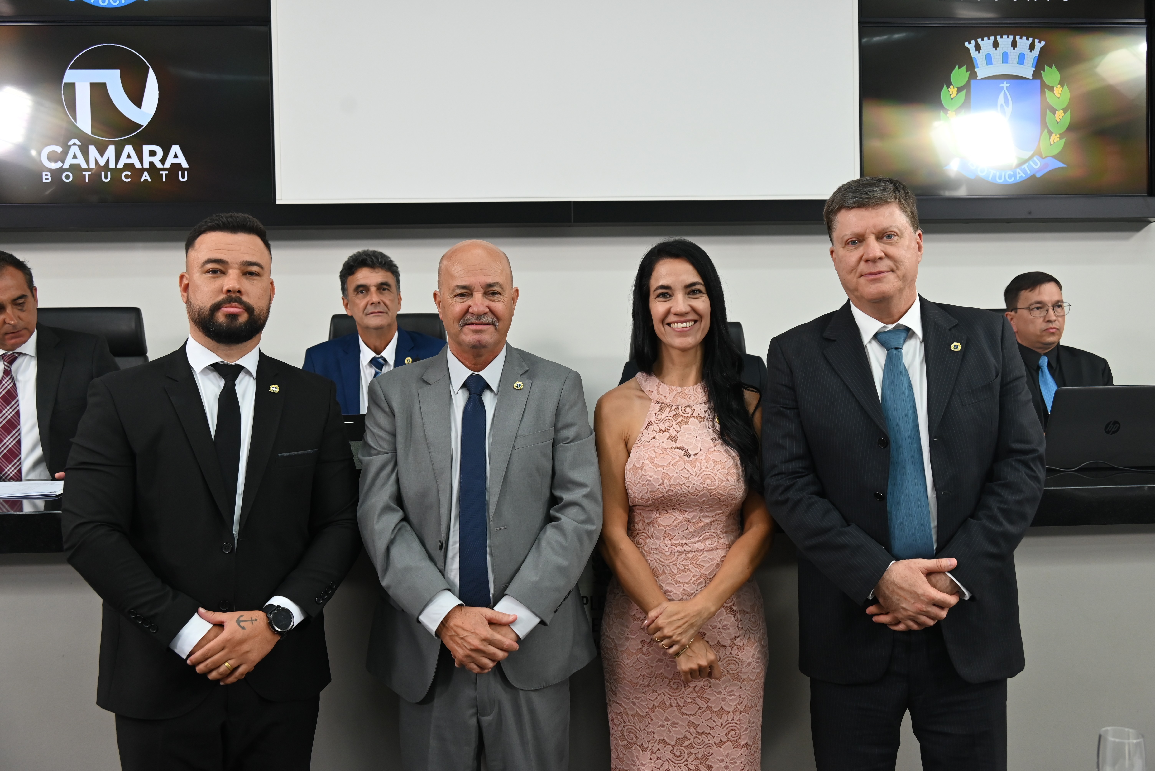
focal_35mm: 36
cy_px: 386
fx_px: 1155
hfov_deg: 53.1
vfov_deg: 36.9
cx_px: 578
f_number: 4.8
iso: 900
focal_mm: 36
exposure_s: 1/125
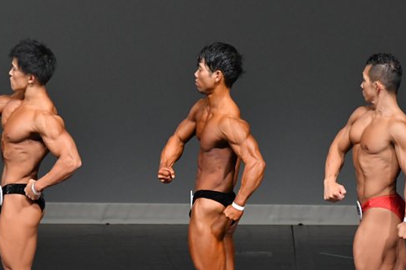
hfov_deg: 4.1
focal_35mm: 507
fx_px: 5716
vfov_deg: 2.7
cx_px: 189
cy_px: 202
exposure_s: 1/400
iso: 4000
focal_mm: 210
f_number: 5.6
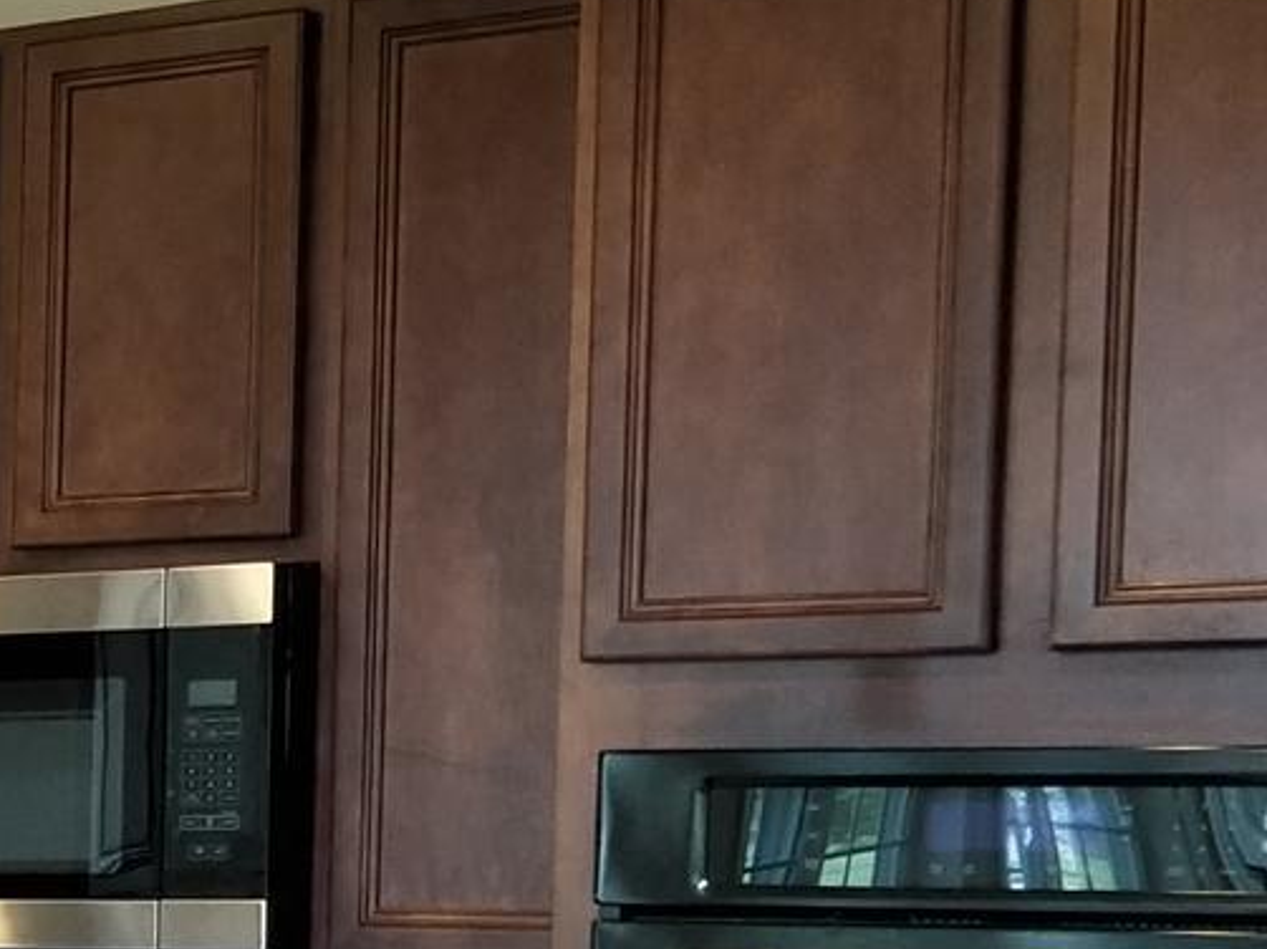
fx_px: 3732
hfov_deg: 16.3
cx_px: -992
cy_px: 1174
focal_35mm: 102
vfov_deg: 14.0
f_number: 1.7
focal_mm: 4.27
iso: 167
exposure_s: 1/33
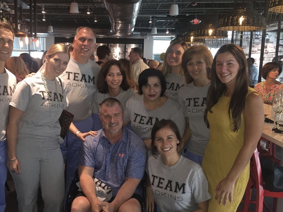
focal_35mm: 36
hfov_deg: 50.9
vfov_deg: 39.6
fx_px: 294
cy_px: 100
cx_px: 108
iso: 160
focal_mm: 4.15
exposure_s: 1/16
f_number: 2.2
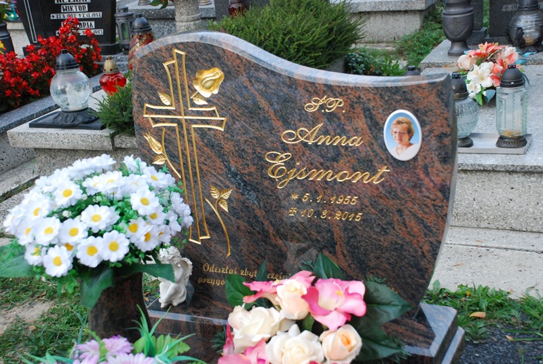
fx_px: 906
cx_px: 272
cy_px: 182
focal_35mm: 60
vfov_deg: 22.7
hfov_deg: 33.4
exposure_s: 1/60
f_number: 6.3
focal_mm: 40
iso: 800
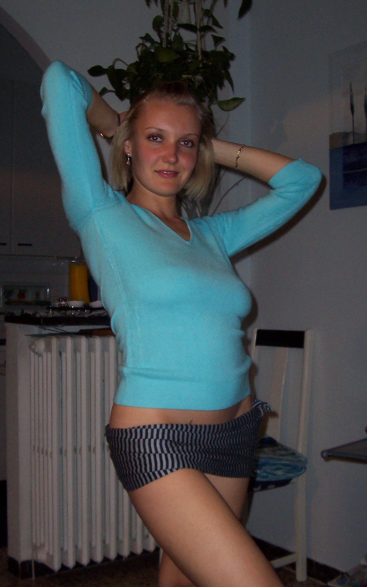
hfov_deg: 29.2
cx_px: 199
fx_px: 704
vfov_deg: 45.3
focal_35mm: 44
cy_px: 306
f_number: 2.8
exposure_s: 1/60
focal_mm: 5.6
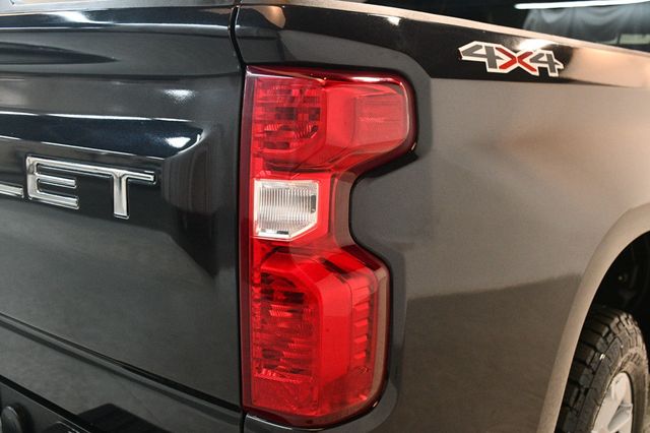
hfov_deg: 49.6
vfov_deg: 34.2
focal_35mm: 39
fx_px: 704
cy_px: 216
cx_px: 325
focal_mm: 26
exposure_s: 1/80
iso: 3200
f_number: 3.8
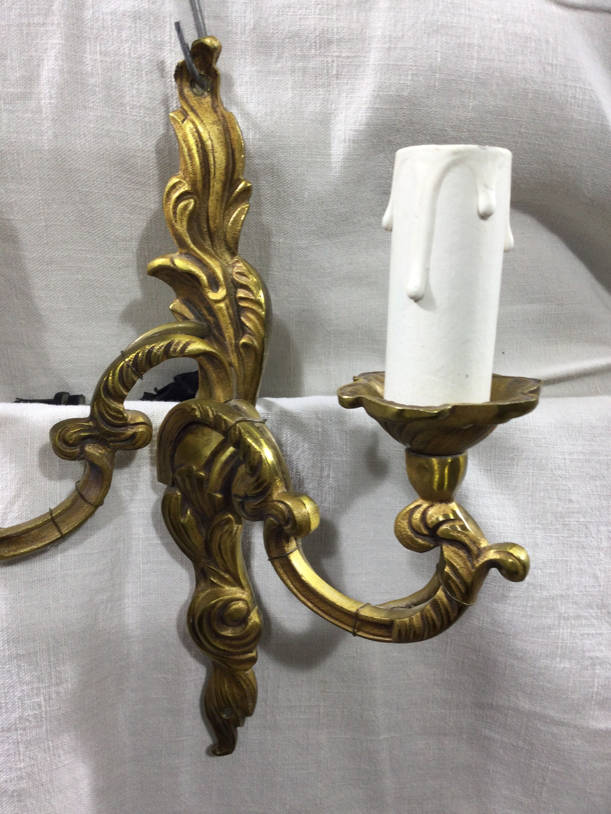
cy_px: 407
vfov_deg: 58.4
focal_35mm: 31
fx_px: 730
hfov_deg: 45.4
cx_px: 306
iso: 32
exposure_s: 1/50
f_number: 2.4
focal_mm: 3.3
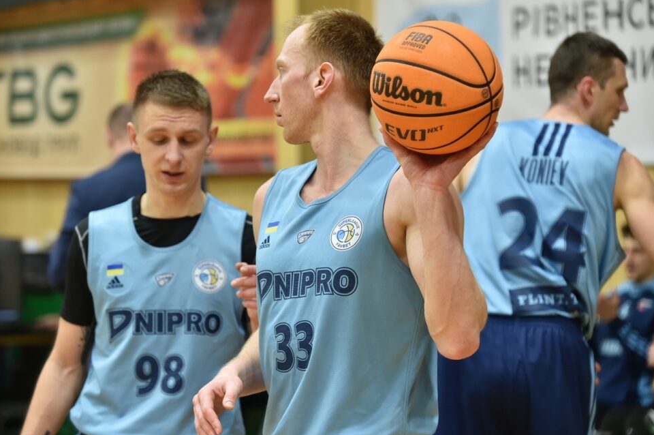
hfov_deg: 14.3
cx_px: 332
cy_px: 215
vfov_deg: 9.5
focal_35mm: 144
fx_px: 2613
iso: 2500
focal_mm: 135
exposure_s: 1/1000
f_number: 4
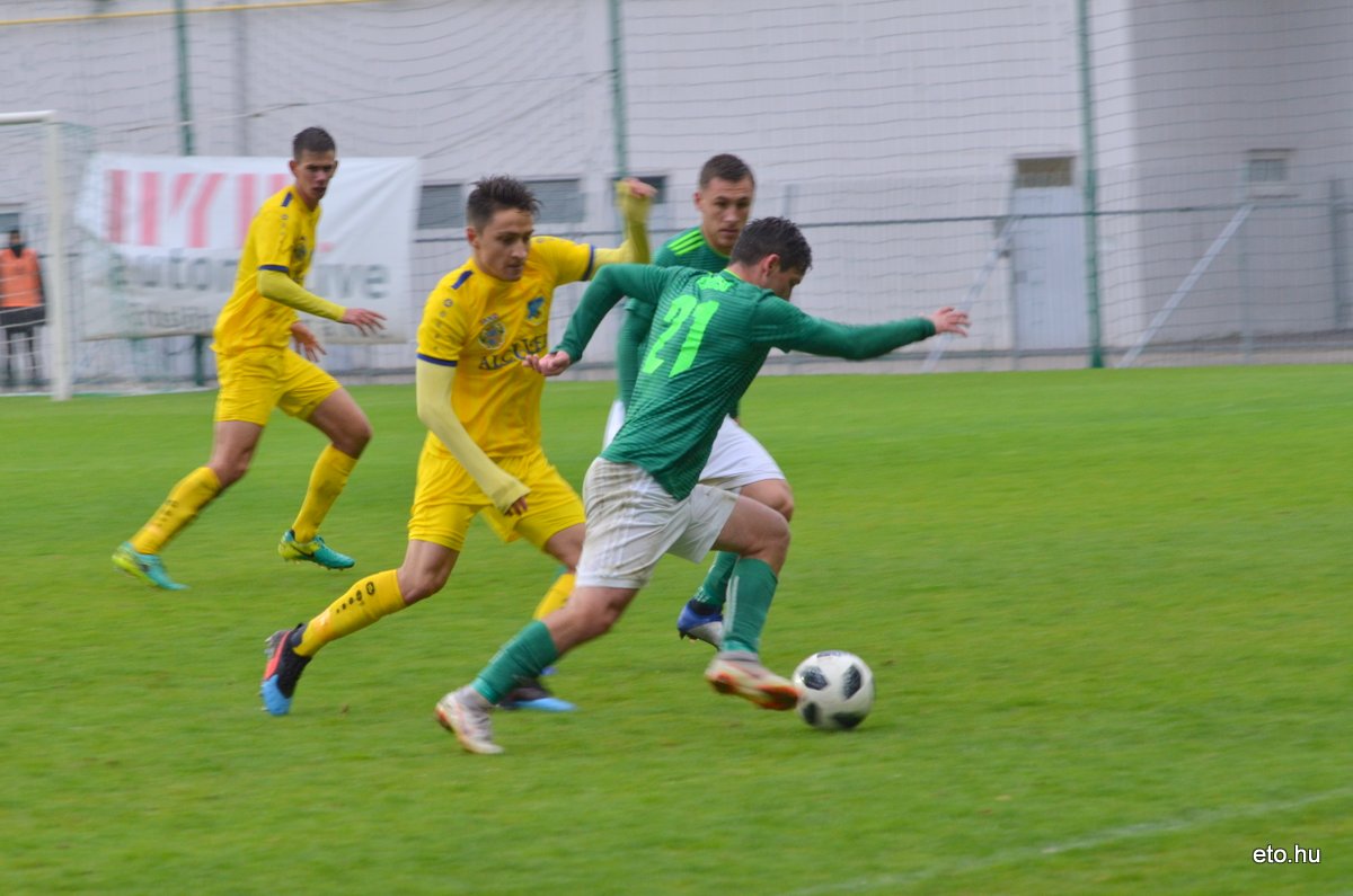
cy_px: 448
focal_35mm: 183
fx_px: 6864
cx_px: 676
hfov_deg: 11.3
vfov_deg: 7.5
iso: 500
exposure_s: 1/125
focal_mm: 122
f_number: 7.1
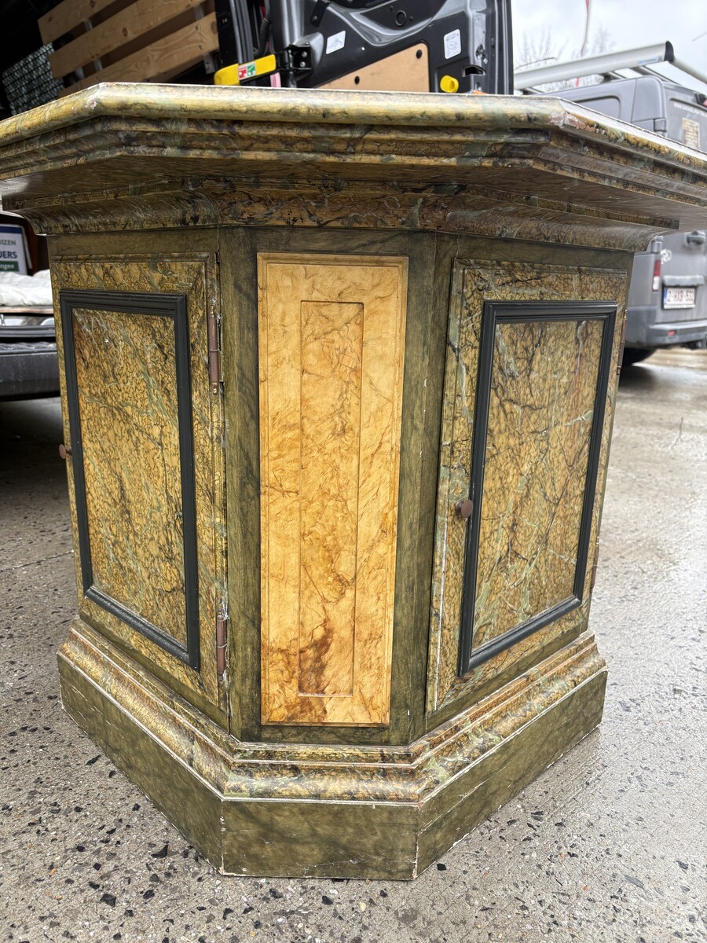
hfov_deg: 53.1
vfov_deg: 67.3
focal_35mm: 26
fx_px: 708
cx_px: 354
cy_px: 472
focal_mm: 5.96
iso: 40
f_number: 1.6
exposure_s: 1/261
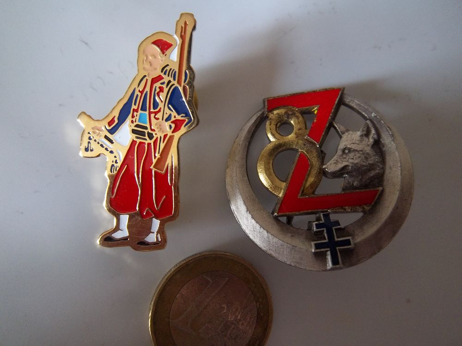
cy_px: 173
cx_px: 231
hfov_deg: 63.4
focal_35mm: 28
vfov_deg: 49.7
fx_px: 374
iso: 159
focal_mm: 5.05
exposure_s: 1/30
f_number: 3.5
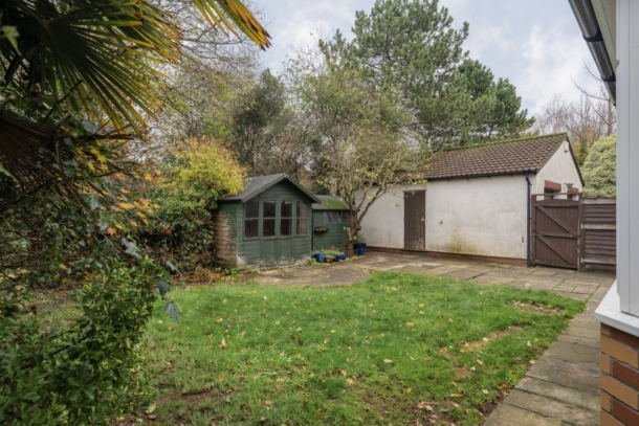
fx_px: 337
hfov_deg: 86.9
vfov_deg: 64.6
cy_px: 213
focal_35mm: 19
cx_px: 320
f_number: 5.6
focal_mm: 19
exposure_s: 1/30
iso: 320
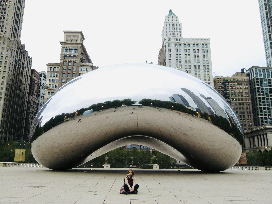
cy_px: 102
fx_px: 236
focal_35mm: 30
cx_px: 136
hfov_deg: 60.0
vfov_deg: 46.8
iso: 100
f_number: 3.6
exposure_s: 1/125
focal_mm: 5.3
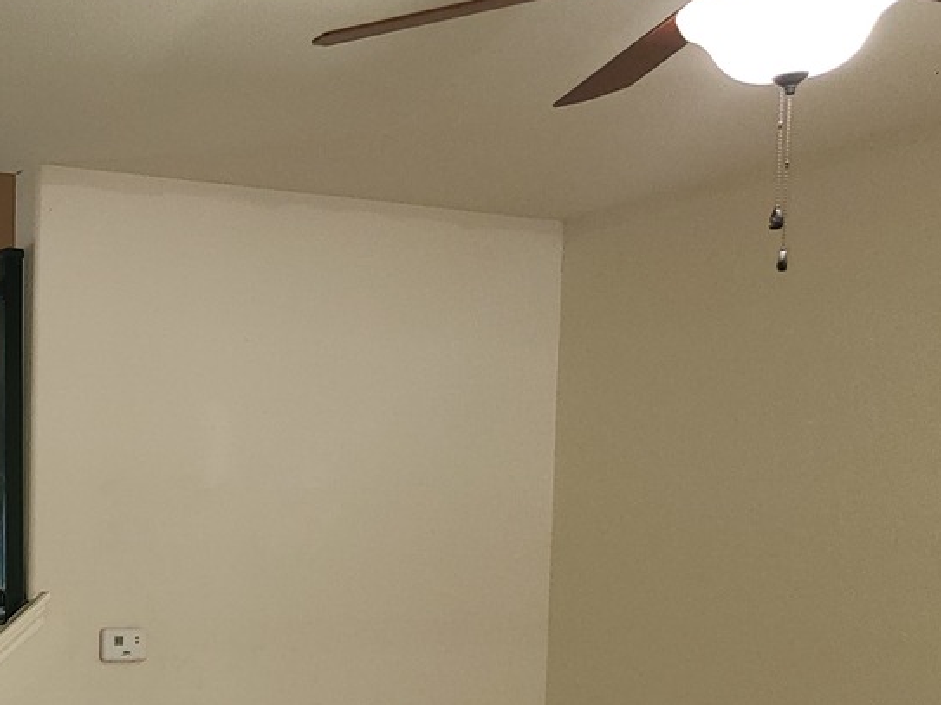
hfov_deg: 25.6
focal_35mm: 69
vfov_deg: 20.1
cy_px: 830
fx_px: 1875
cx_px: -156
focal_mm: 5.4
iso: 125
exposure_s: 1/24
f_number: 1.8
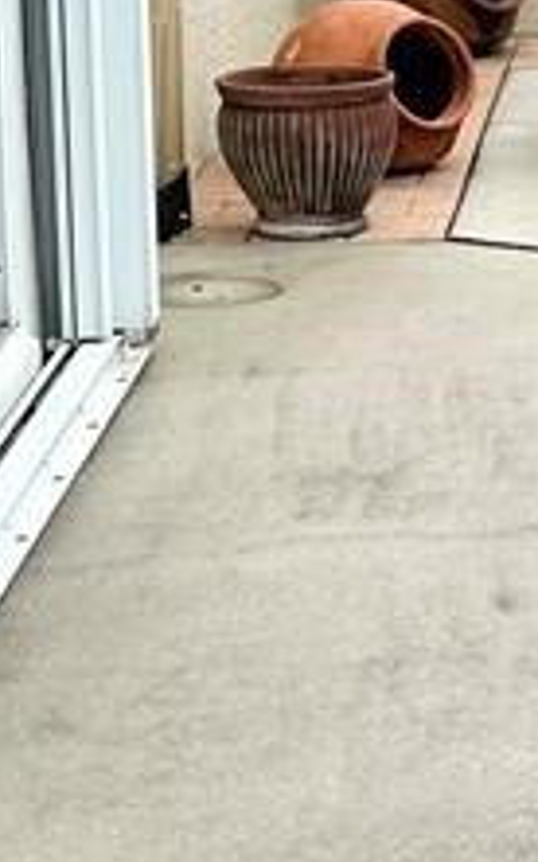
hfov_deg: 9.0
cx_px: 1610
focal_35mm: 118
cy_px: 86
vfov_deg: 17.4
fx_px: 2770
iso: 80
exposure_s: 1/1845
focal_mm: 6.86
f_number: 1.78
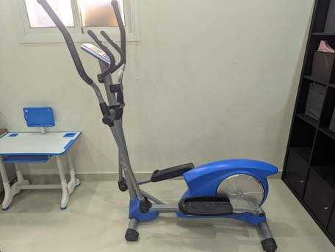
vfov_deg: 56.9
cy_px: 126
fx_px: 233
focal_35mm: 24
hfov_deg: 71.5
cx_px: 168
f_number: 1.85
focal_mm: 6.81
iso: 105
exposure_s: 1/32
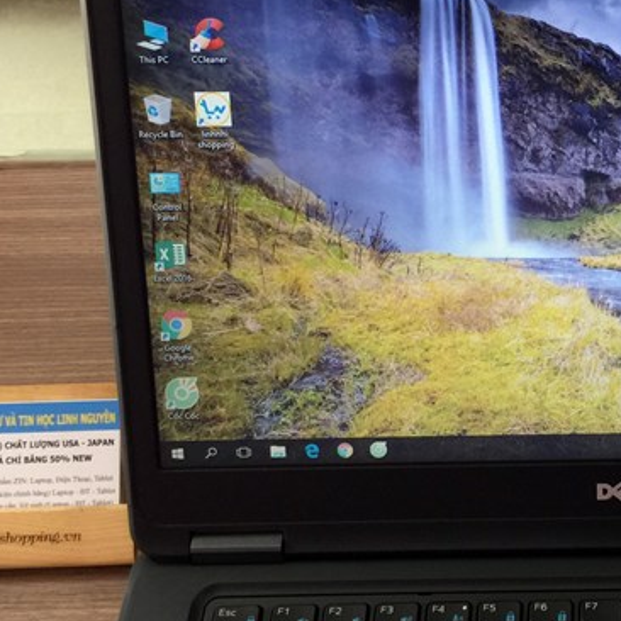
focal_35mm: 56
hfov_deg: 29.2
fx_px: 1137
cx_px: 570
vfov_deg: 30.6
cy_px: 329
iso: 64
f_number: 2.2
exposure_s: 1/17
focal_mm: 4.15
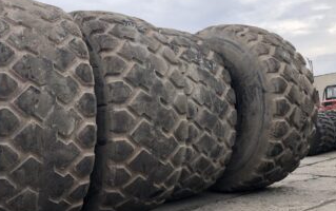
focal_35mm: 40
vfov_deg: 32.0
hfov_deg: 49.2
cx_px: 164
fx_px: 367
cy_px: 122
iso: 20
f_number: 1.8
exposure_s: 1/340
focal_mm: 3.99
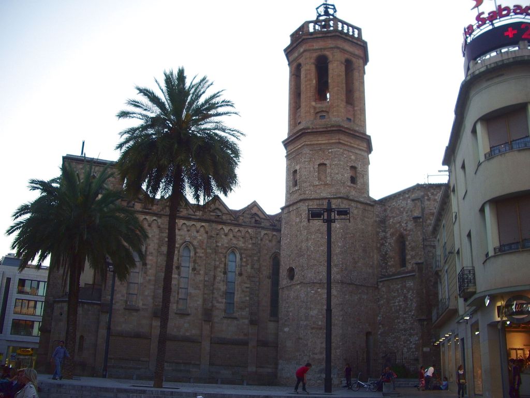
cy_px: 199
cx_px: 265
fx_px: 536
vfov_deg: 40.7
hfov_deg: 52.6
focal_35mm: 35
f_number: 2.6
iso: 50
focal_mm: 5.8
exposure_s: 1/125
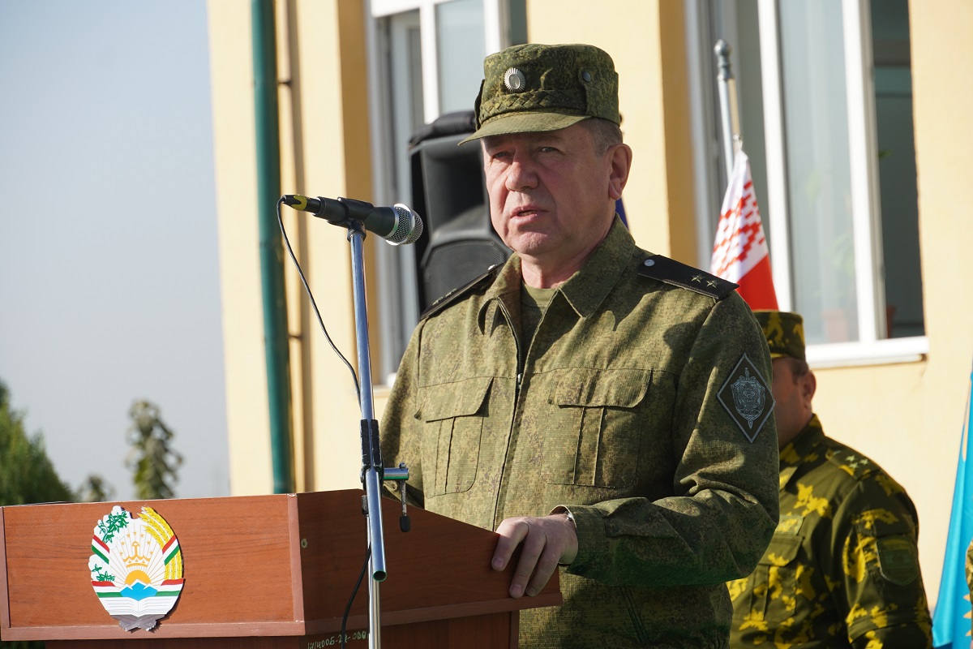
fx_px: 4094
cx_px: 486
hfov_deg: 13.6
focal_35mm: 152
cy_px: 324
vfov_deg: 9.1
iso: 100
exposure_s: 1/250
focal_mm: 101
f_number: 7.1
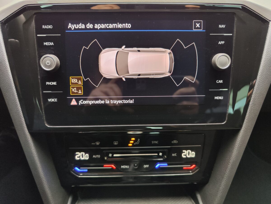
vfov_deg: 58.9
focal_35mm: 23
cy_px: 102
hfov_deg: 73.9
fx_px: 180
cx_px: 136
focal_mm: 7.01
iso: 349
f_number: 1.69
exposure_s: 1/59.7
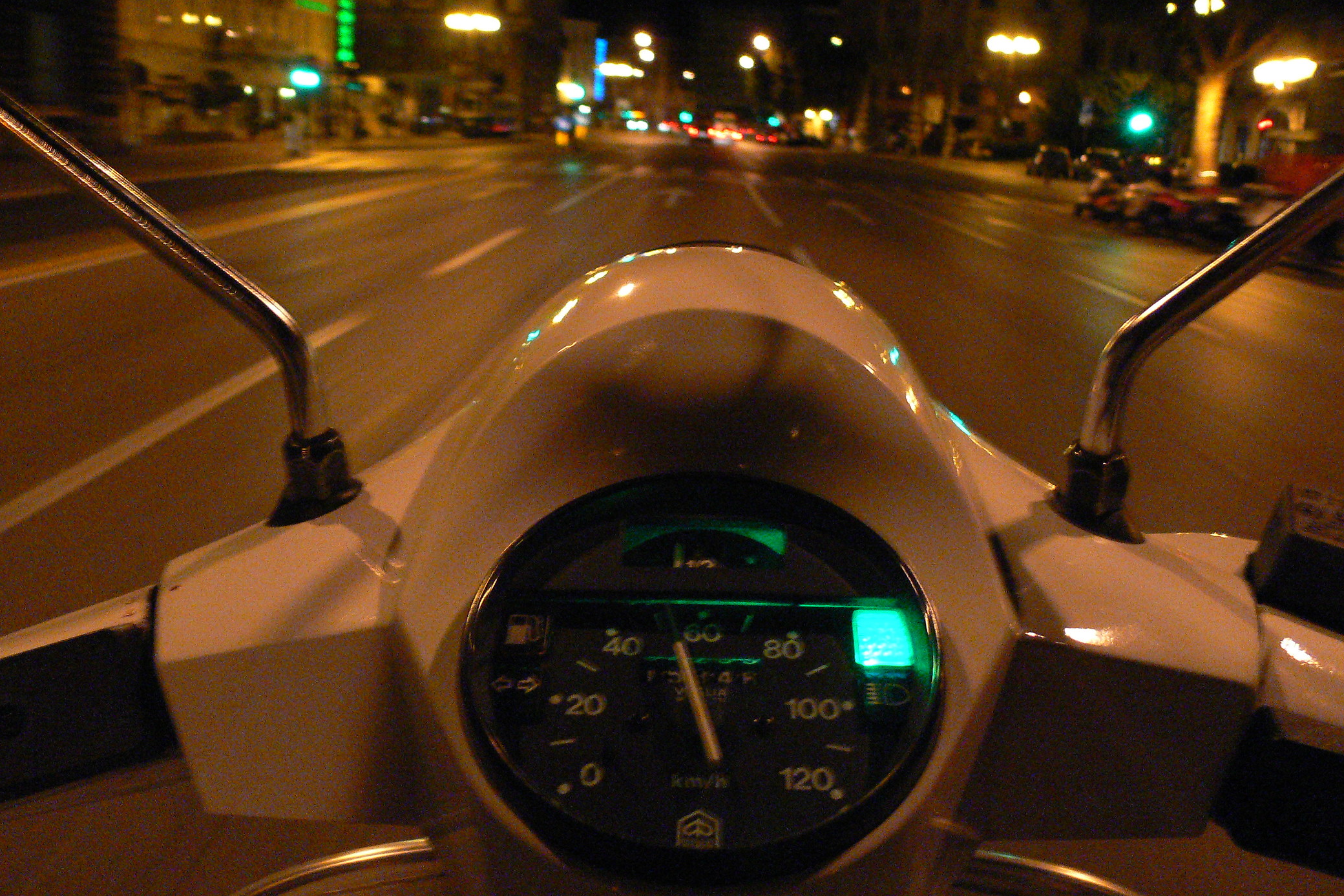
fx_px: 1568
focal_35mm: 42
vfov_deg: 31.9
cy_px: 444
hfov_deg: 46.4
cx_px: 657
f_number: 2.8
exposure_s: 1/13
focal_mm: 7.4
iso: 400
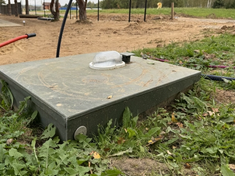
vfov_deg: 45.1
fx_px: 210
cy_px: 67
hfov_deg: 58.0
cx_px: 96
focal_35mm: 31
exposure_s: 1/1193
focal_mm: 6.76
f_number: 1.78
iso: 80
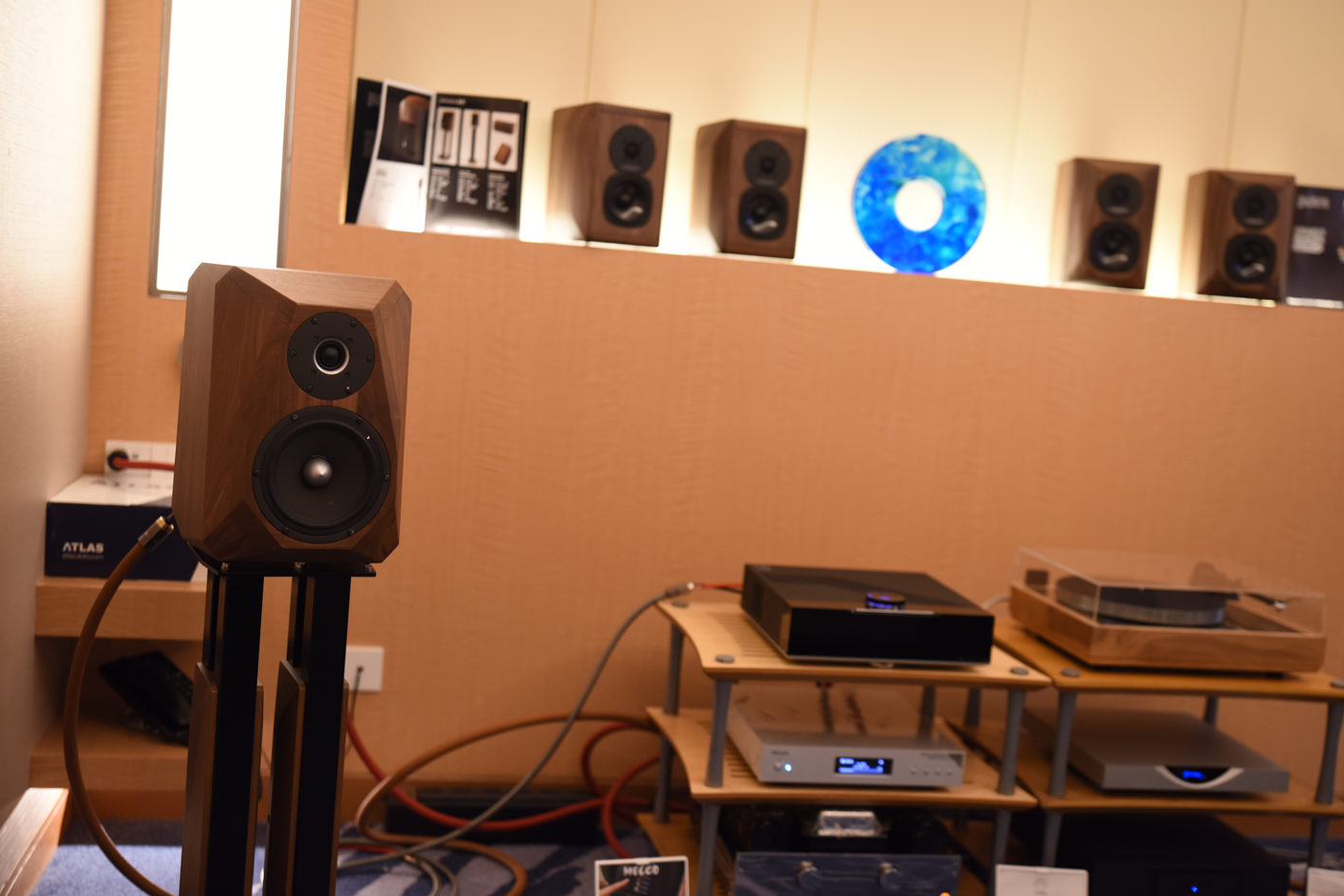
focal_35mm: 41
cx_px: 663
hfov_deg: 47.4
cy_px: 441
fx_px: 1531
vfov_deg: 32.6
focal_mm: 40
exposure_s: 1/60
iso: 800
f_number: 1.8
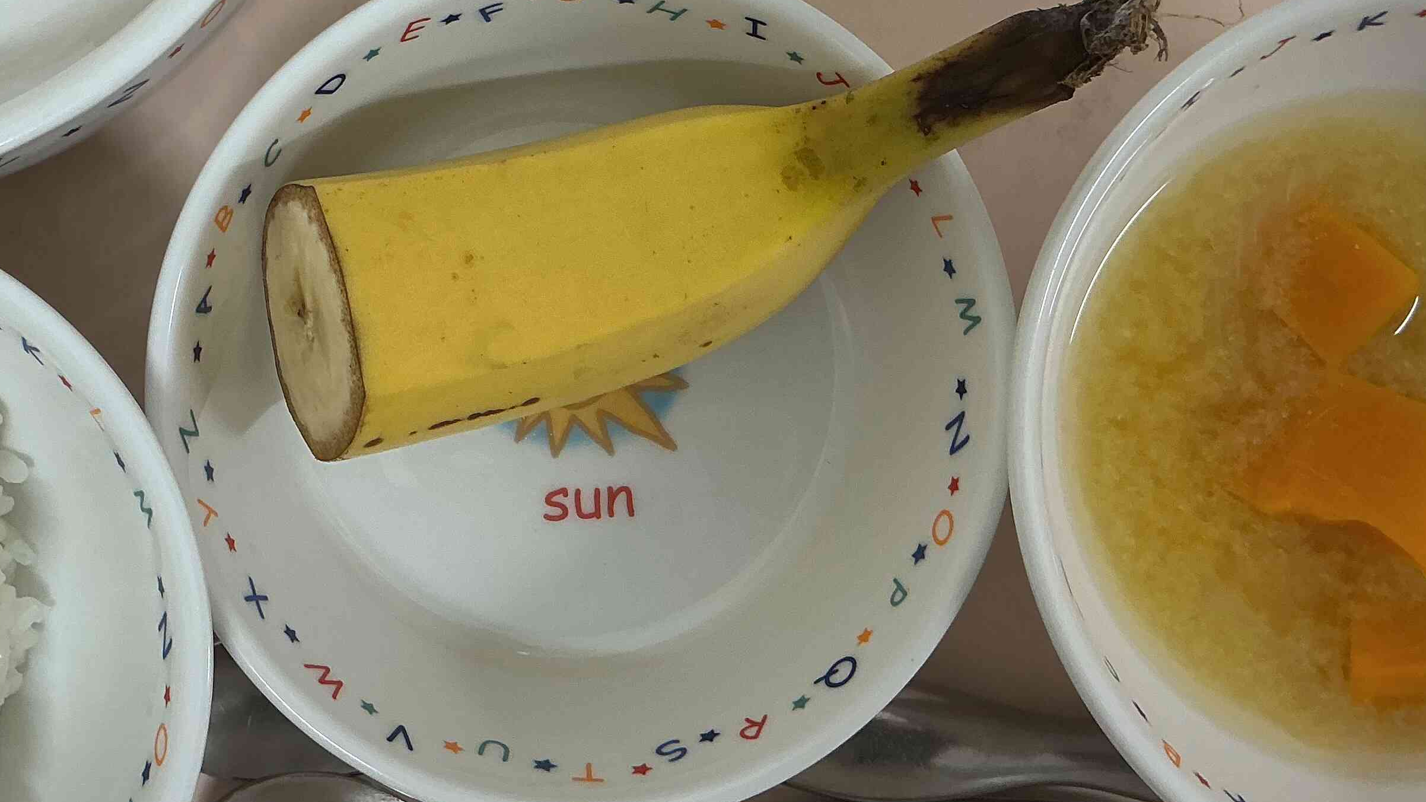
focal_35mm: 53
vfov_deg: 22.3
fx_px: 2004
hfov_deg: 39.0
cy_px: 141
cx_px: 550
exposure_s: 1/60
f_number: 1.8
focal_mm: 3
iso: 32
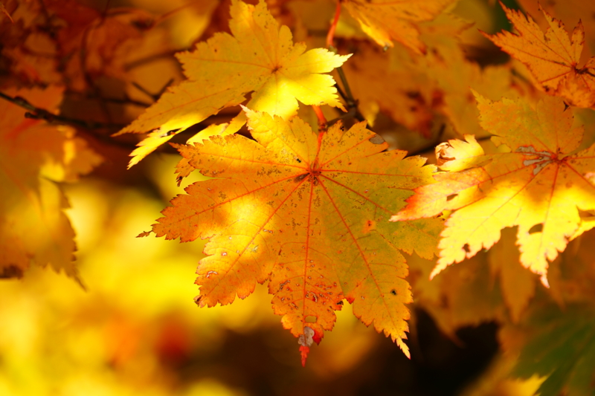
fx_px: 4957
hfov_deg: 6.9
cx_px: 298
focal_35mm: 300
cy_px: 198
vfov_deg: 4.6
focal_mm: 200
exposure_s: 1/320
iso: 200
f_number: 6.3
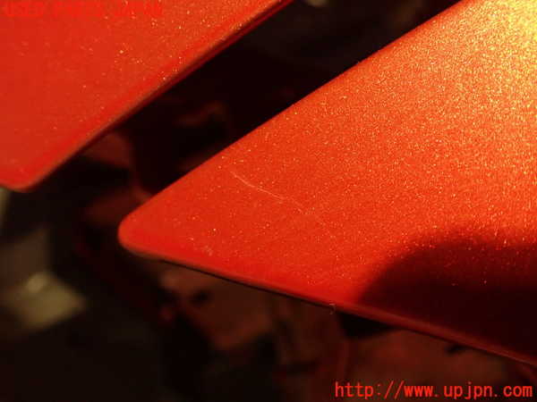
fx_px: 496
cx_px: 268
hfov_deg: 56.8
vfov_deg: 44.2
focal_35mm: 32
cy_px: 201
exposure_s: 1/20
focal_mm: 5.79
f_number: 2.4
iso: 800
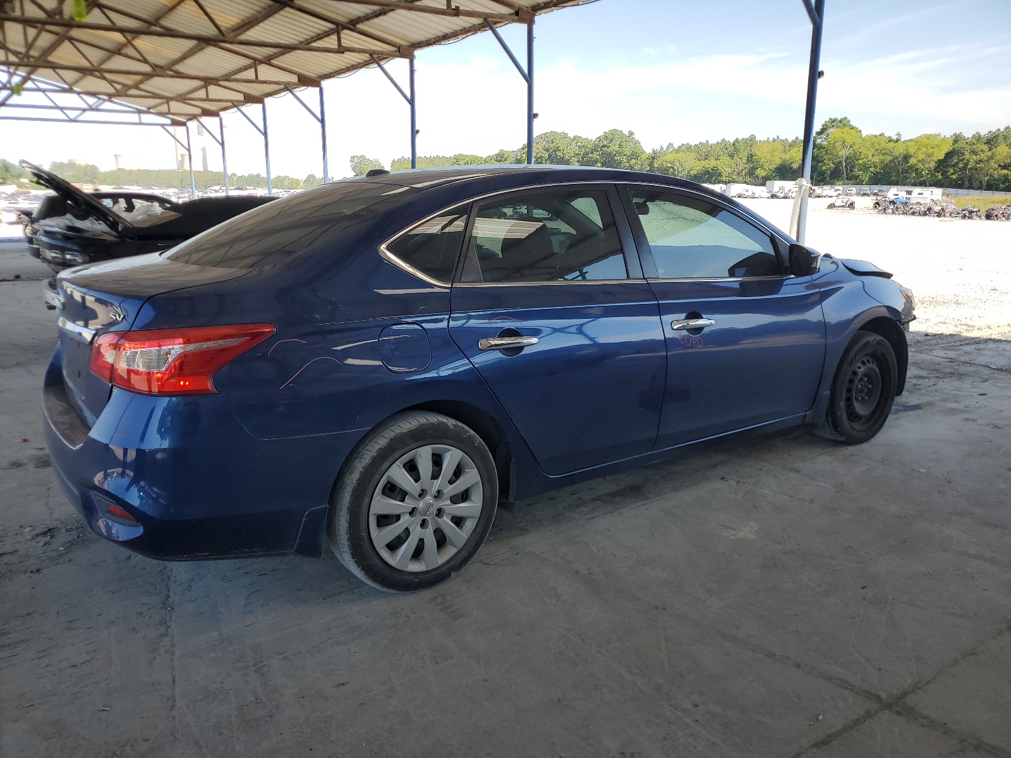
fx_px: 759
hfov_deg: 67.3
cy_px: 379
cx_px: 506
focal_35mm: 26
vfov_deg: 53.1
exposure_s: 1/1111
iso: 50
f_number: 1.5
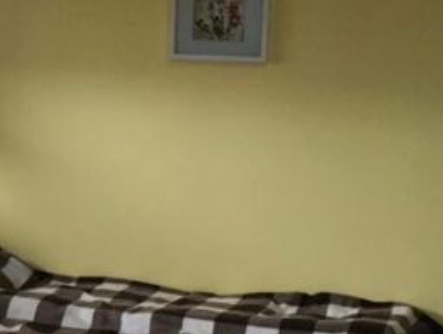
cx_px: -6
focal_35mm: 101
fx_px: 1294
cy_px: 163
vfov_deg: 14.7
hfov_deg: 18.9
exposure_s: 1/30
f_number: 2.2
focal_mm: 4.15
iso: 50
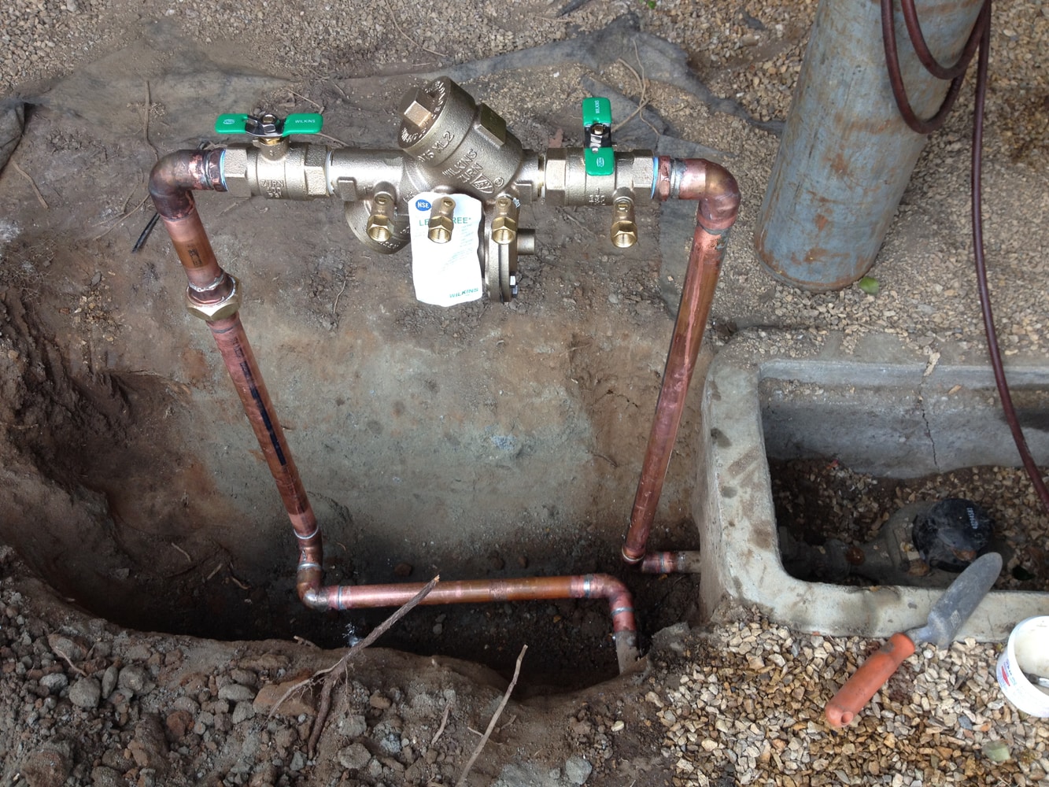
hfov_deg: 52.6
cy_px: 394
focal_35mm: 35
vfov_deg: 40.7
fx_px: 1061
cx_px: 524
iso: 50
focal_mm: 4.28
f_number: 2.4
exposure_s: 1/120
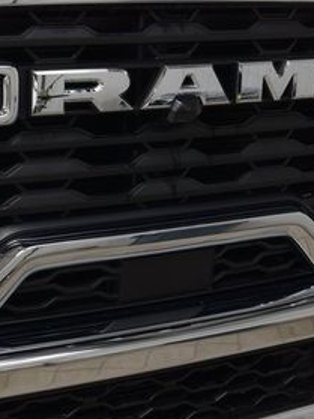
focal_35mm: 96
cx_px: -14
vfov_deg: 20.4
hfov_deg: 15.1
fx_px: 1163
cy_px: 222
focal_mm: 29
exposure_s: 1/20
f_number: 6.3
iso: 400
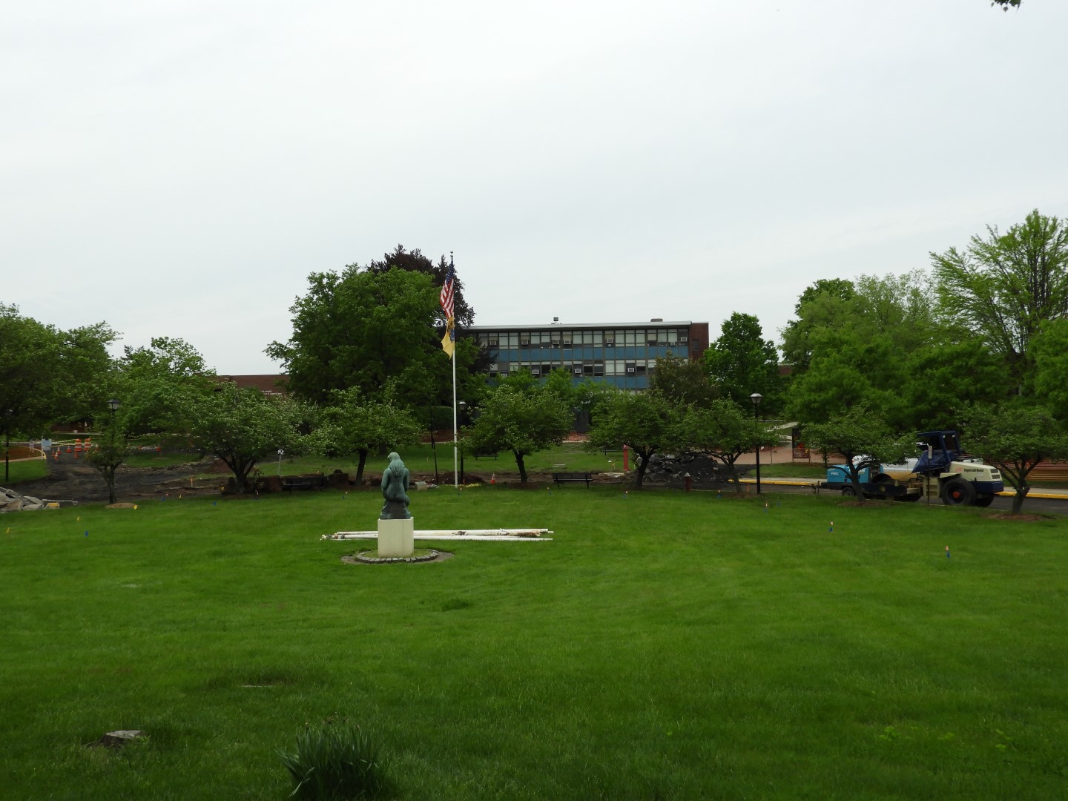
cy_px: 400
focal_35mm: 30
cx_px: 534
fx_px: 926
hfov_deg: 60.0
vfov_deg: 46.8
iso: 100
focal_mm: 5.4
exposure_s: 1/1000
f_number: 3.5
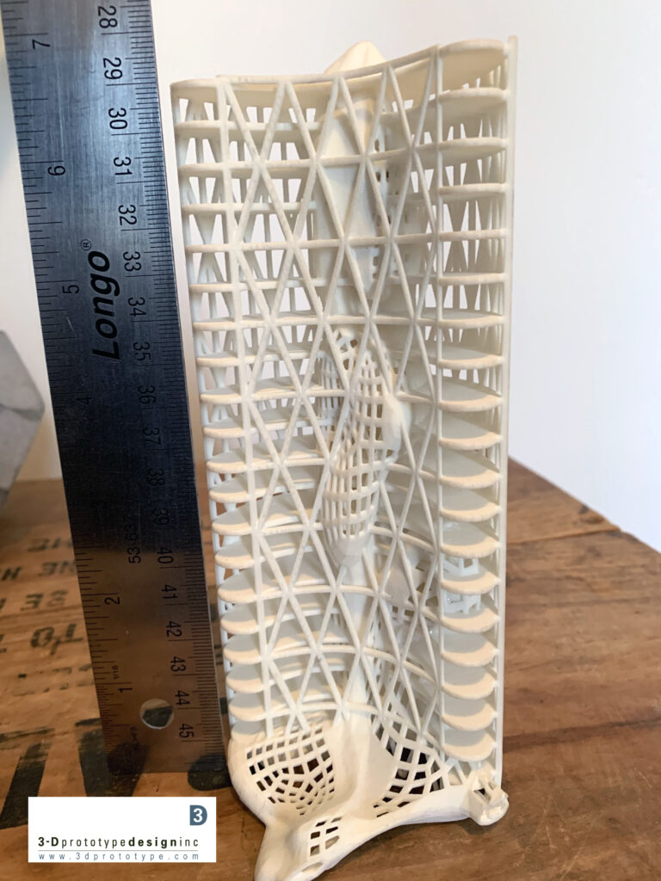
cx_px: 330
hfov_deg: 53.1
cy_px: 440
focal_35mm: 26
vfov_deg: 67.3
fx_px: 662
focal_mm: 4.25
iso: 250
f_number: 1.8
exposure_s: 1/60
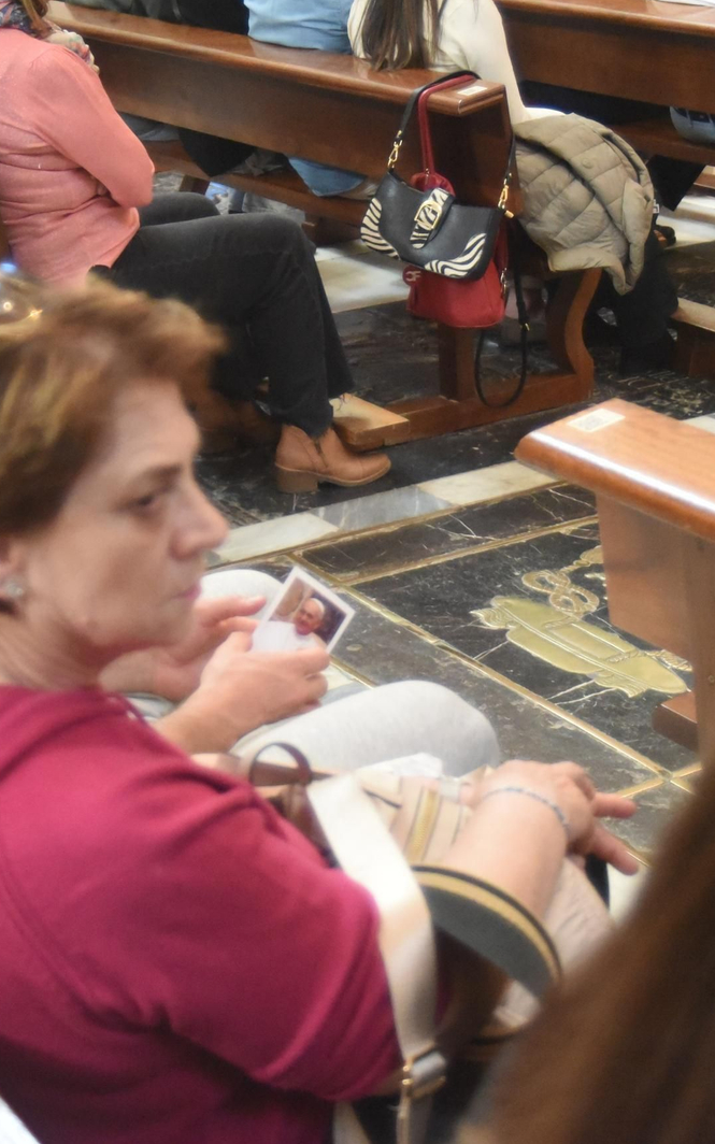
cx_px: 311
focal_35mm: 69
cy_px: 572
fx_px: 2151
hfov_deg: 18.9
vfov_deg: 29.8
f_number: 4.5
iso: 11400
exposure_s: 1/250
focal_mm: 45
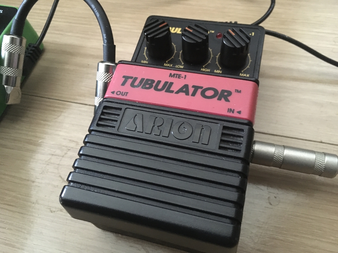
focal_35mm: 29
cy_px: 126
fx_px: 283
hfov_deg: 61.7
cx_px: 169
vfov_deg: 48.2
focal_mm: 4.15
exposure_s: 1/15
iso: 500
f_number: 2.2
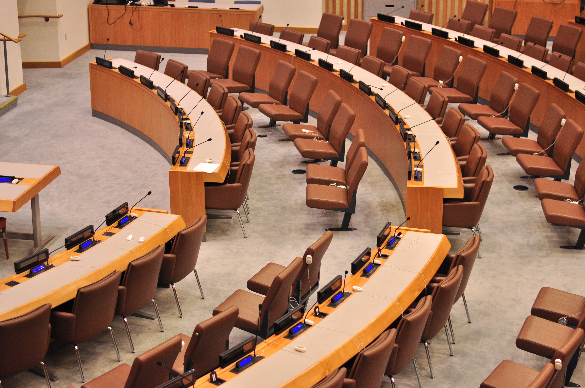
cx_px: 292
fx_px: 1217
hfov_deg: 27.0
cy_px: 194
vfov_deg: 18.1
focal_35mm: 75
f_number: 1.8
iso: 640
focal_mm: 50
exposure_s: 1/250
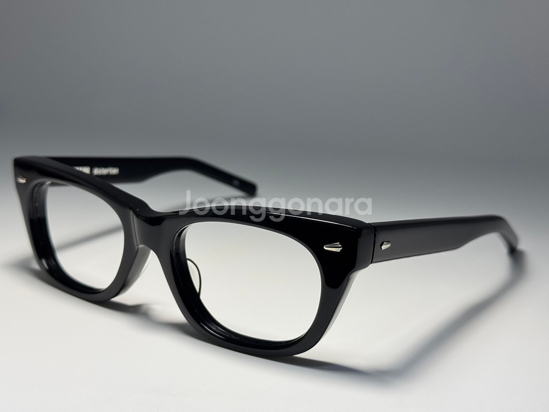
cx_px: 274
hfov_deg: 39.7
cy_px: 206
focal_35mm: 48
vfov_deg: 30.3
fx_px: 761
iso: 64
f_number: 1.78
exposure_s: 1/147
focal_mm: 6.76
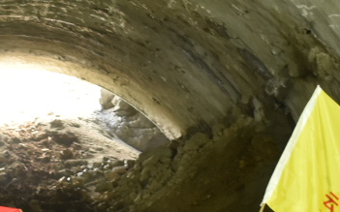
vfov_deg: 10.3
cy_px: 71
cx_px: 133
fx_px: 1176
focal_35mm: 127
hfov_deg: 16.4
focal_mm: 18
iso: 1000
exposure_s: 1/10
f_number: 3.5
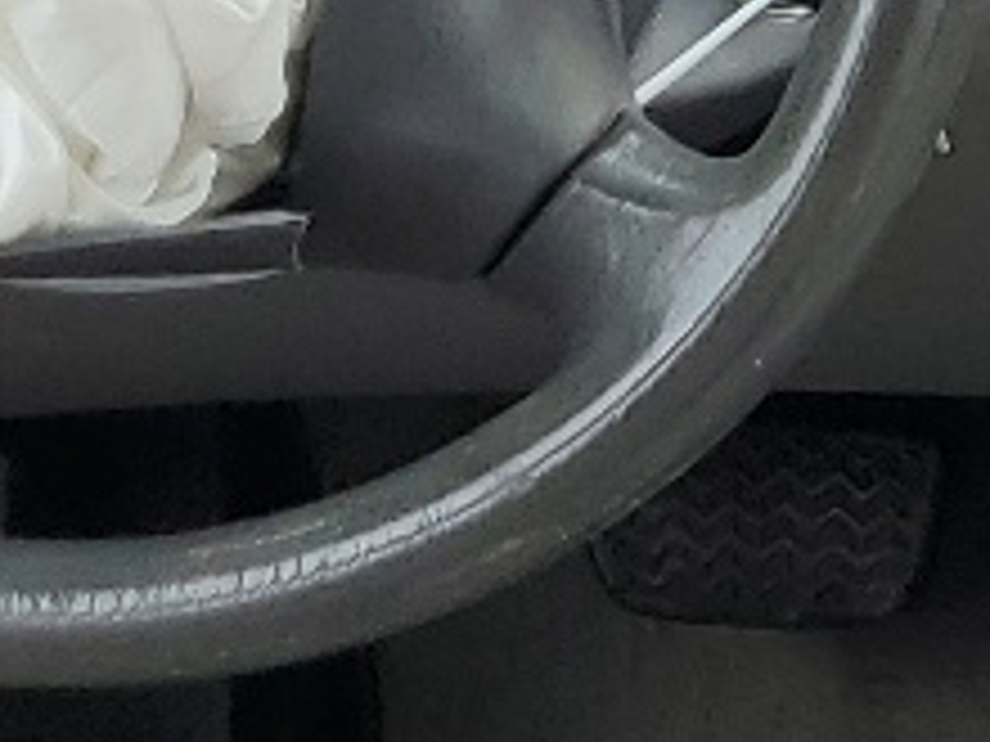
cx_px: 2079
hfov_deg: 9.6
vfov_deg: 7.7
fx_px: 5405
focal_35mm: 189
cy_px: 1066
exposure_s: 1/370
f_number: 1.5
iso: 50
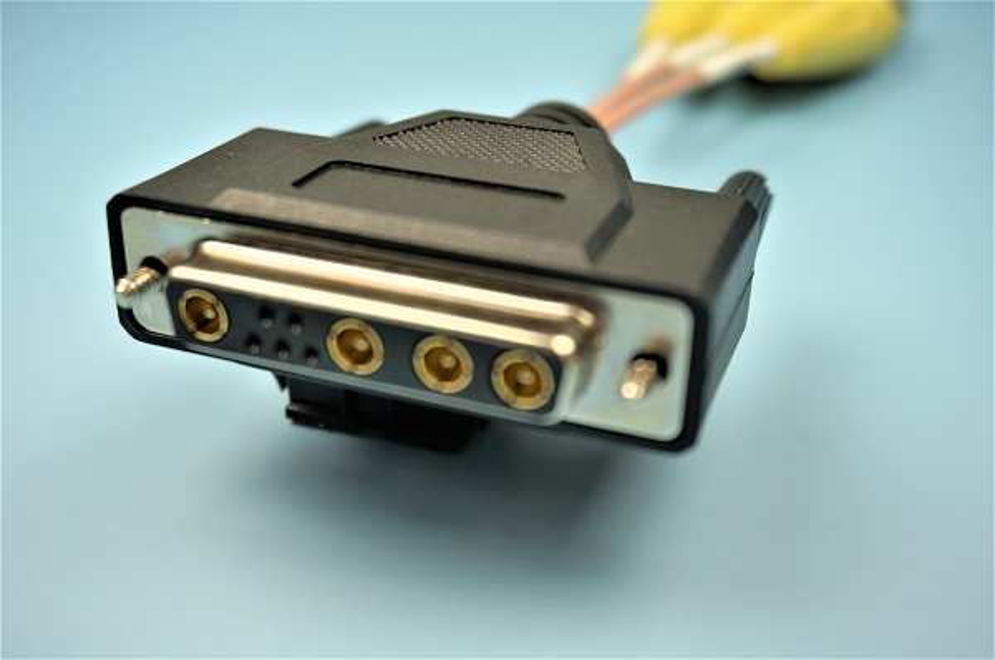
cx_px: 498
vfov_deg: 31.8
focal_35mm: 42
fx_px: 1159
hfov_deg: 46.5
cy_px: 330
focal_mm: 28
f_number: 5
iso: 100
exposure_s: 1/80
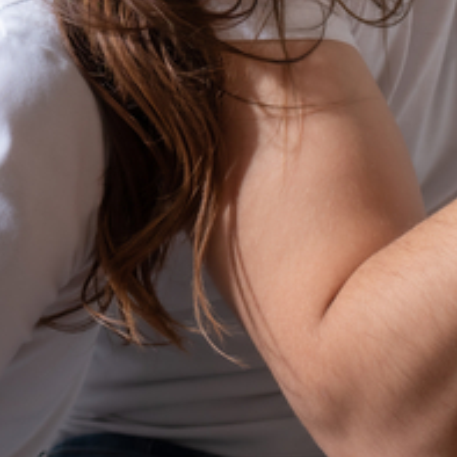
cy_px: -140
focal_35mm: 151
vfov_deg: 11.3
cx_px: -180
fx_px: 2255
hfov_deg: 11.2
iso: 100
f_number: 3.5
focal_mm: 35
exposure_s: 1/200
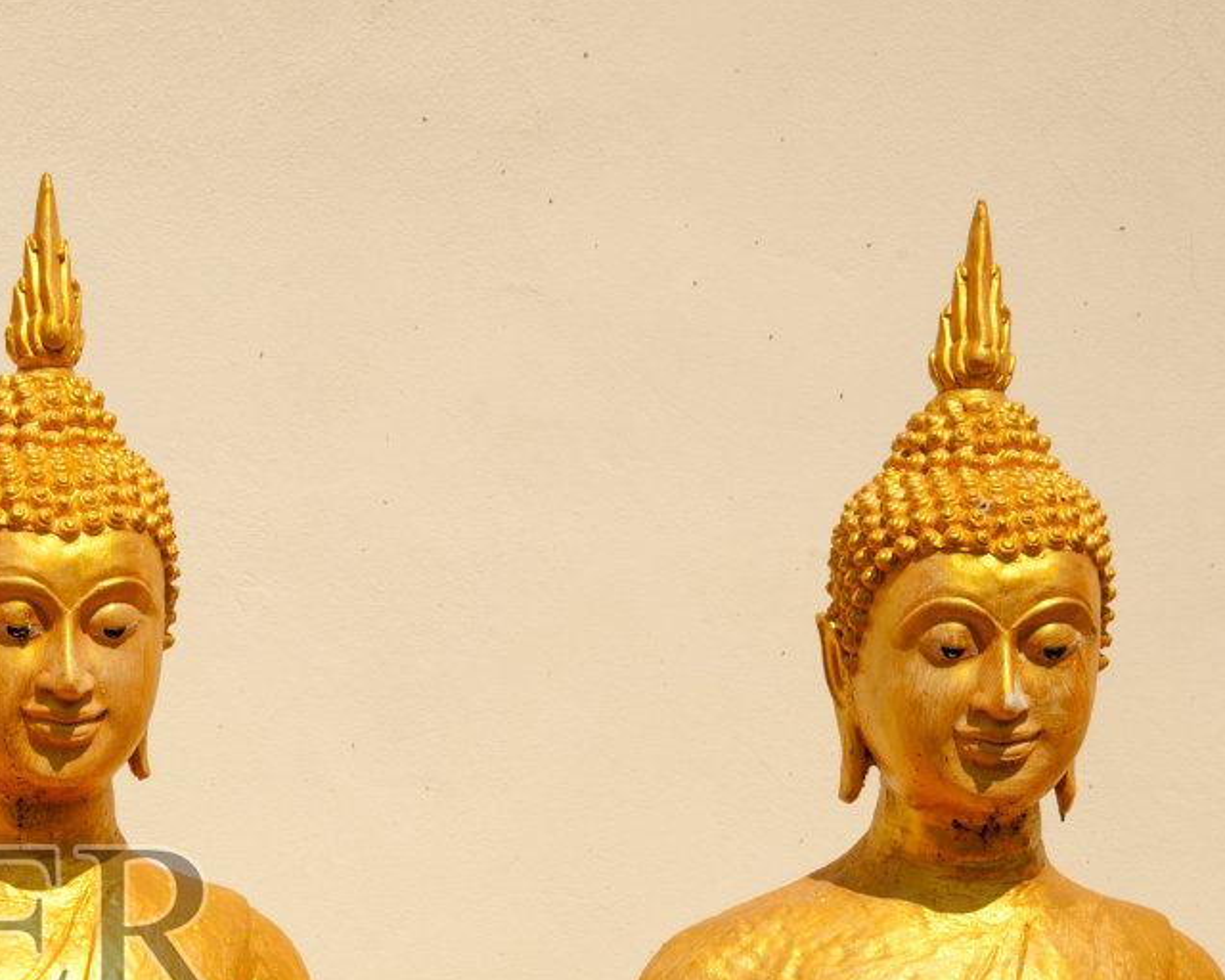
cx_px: -75
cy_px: 977
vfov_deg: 11.8
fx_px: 4677
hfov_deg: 14.6
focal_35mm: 129
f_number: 16
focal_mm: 55
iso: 200
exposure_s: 1/400
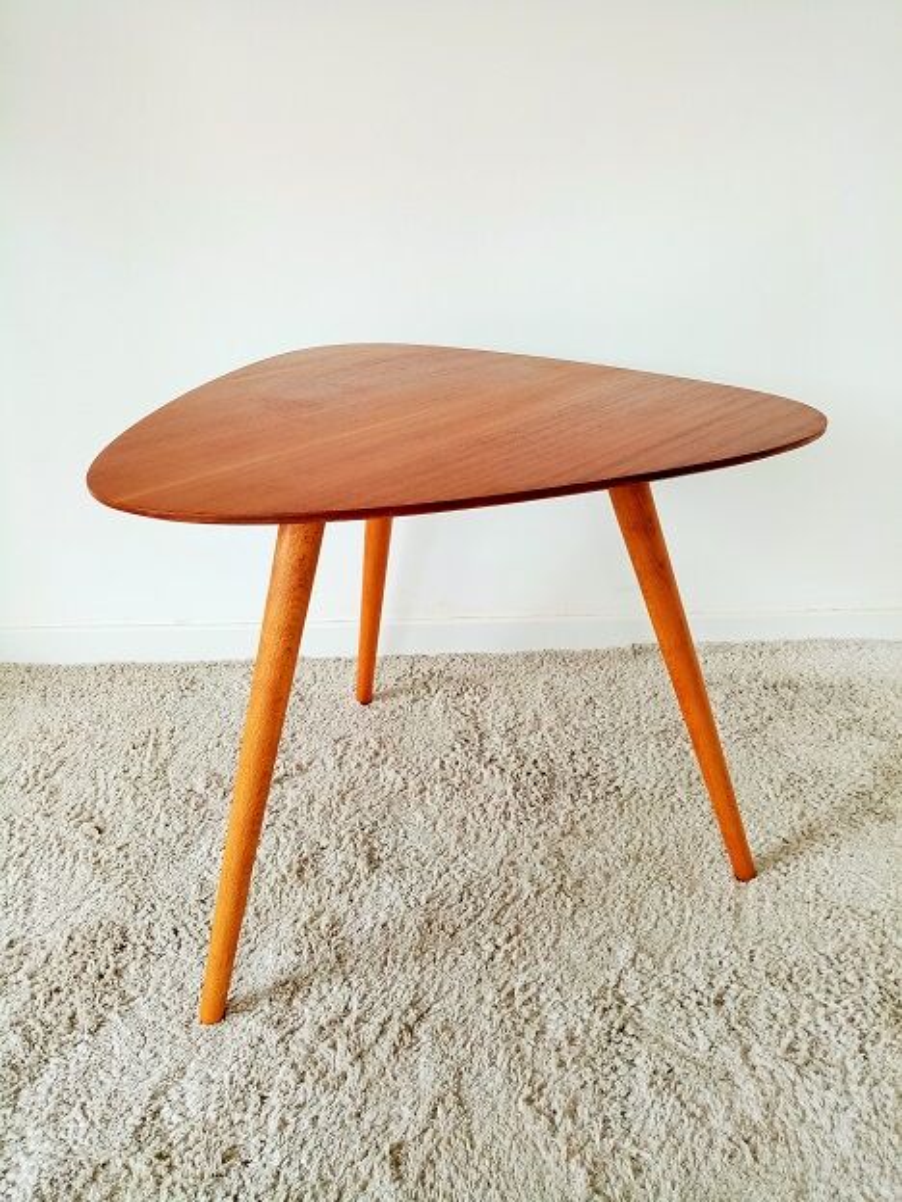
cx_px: 451
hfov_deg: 53.1
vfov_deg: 67.3
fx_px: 903
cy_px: 601
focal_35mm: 26
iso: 134
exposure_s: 1/50
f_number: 1.8
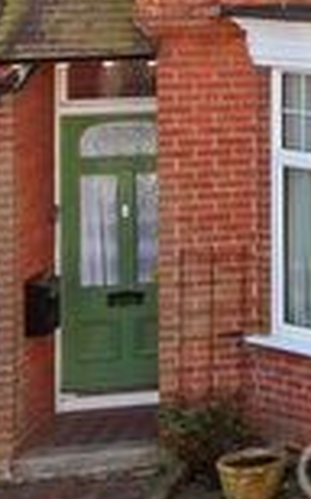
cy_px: -50
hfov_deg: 9.2
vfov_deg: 19.5
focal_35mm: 102
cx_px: 1033
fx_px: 1386
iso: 200
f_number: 8
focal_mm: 15
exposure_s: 1/125
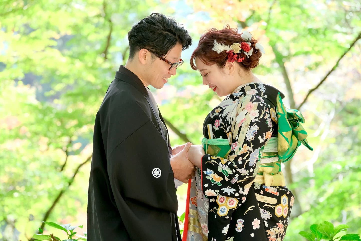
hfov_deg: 11.5
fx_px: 1795
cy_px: 120
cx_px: 180
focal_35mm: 179
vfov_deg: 7.7
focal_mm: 119.2
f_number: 5
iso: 1600
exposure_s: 1/125
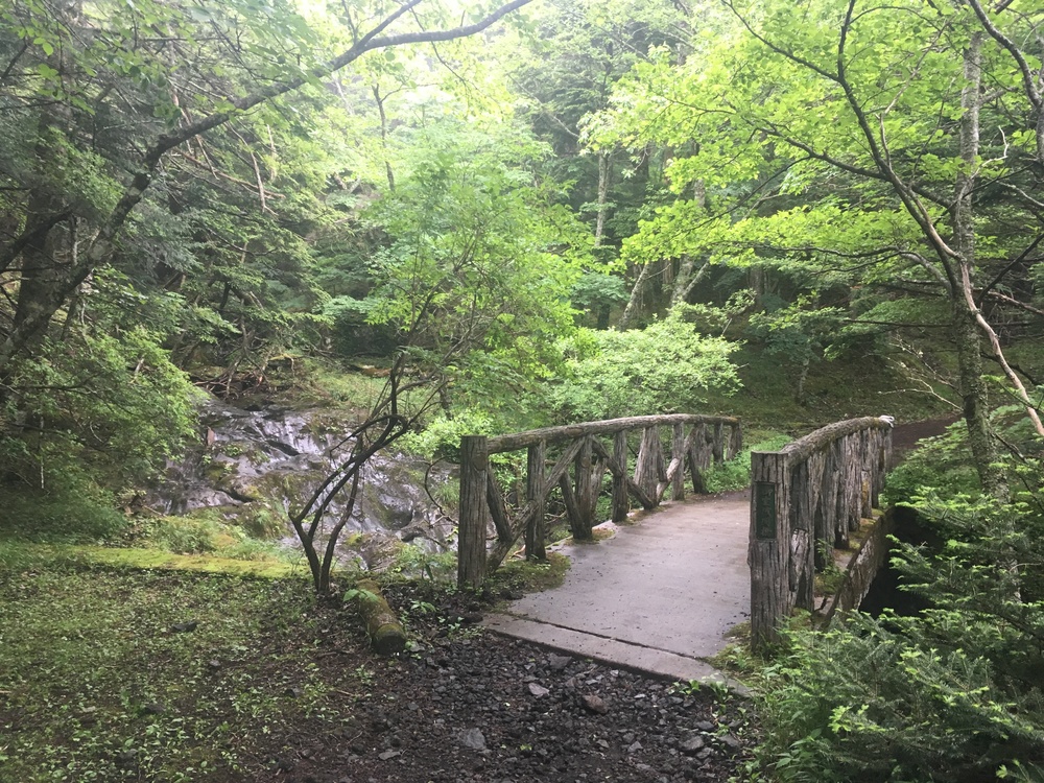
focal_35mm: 29
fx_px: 875
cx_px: 522
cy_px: 392
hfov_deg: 61.7
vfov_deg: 48.2
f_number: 2.2
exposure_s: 1/30
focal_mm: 4.15
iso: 40
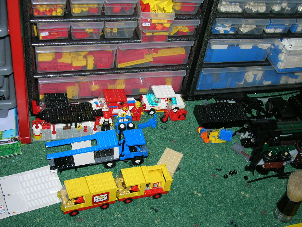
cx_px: 151
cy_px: 114
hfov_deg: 41.2
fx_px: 401
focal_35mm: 46
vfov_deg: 31.5
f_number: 3.2
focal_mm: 7.7
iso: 50
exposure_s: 1/60.1
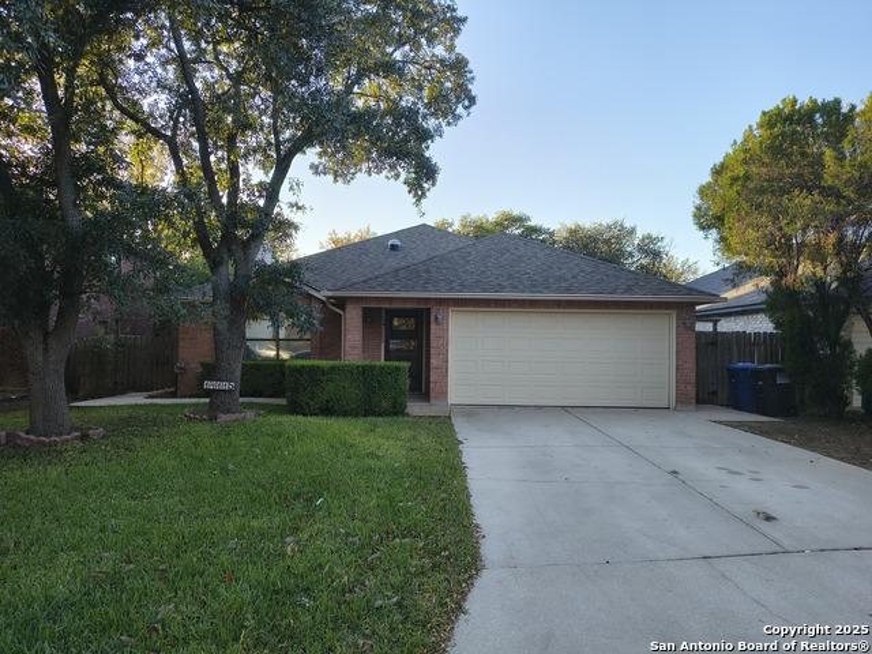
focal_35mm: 24
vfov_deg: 56.8
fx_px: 605
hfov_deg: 71.6
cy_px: 327
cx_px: 436
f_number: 1.8
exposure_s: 1/512
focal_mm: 5.56
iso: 100
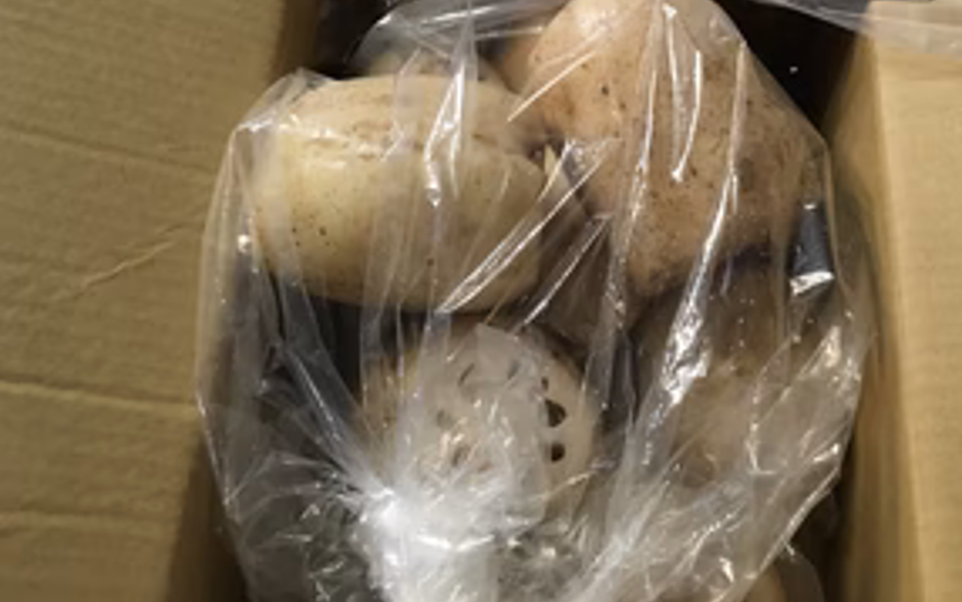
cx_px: 639
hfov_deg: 45.5
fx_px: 1128
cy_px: 101
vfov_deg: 29.1
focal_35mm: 43
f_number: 2.2
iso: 125
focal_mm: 4.15
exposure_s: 1/30
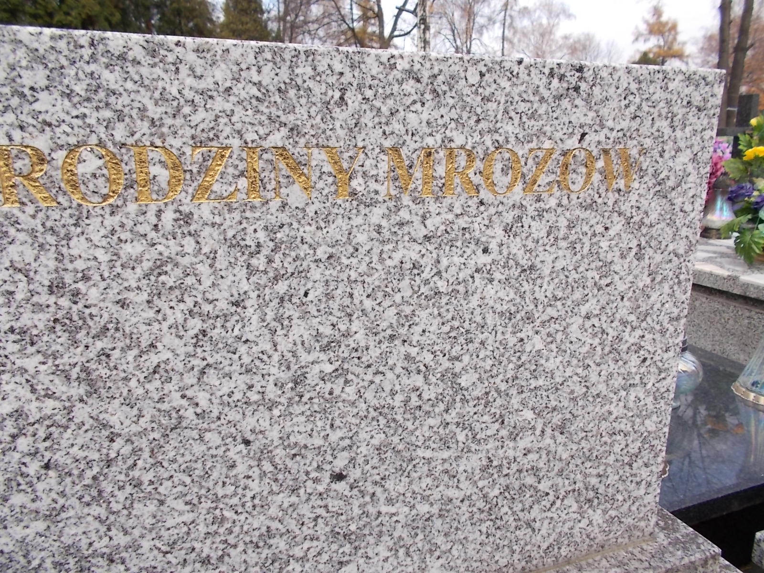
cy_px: 286
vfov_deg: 53.1
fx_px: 574
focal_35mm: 26
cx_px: 382
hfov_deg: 67.3
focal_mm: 4.6
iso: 80
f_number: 3.2
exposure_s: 1/250
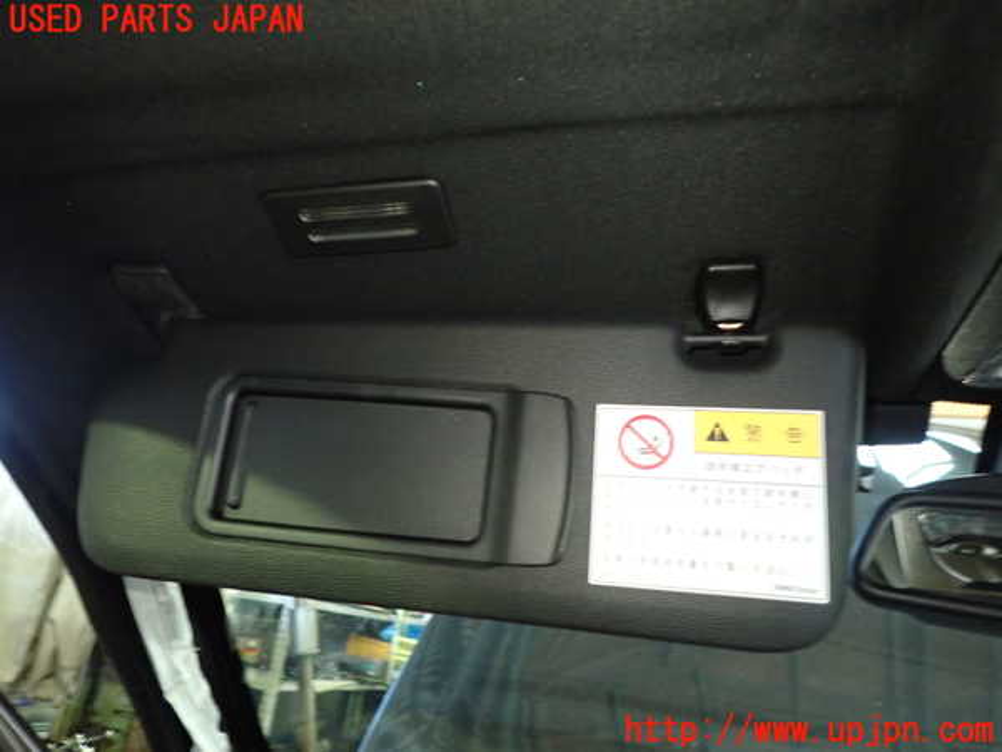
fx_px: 724
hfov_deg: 69.4
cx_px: 501
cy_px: 376
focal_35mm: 25
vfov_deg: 54.9
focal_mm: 4.5
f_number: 2
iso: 800
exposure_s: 1/20
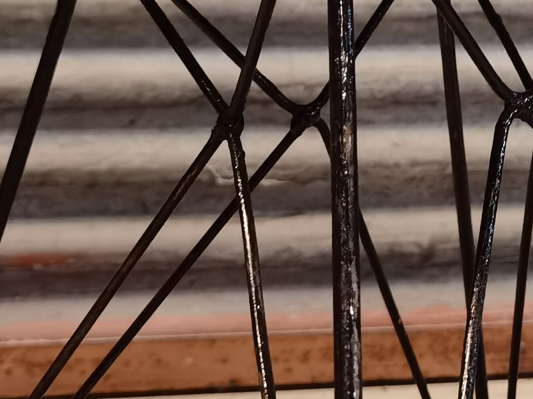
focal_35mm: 89
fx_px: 1370
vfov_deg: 16.3
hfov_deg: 21.6
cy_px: 15
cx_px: 452
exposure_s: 1/20
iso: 640
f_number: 1.9
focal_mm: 6.71
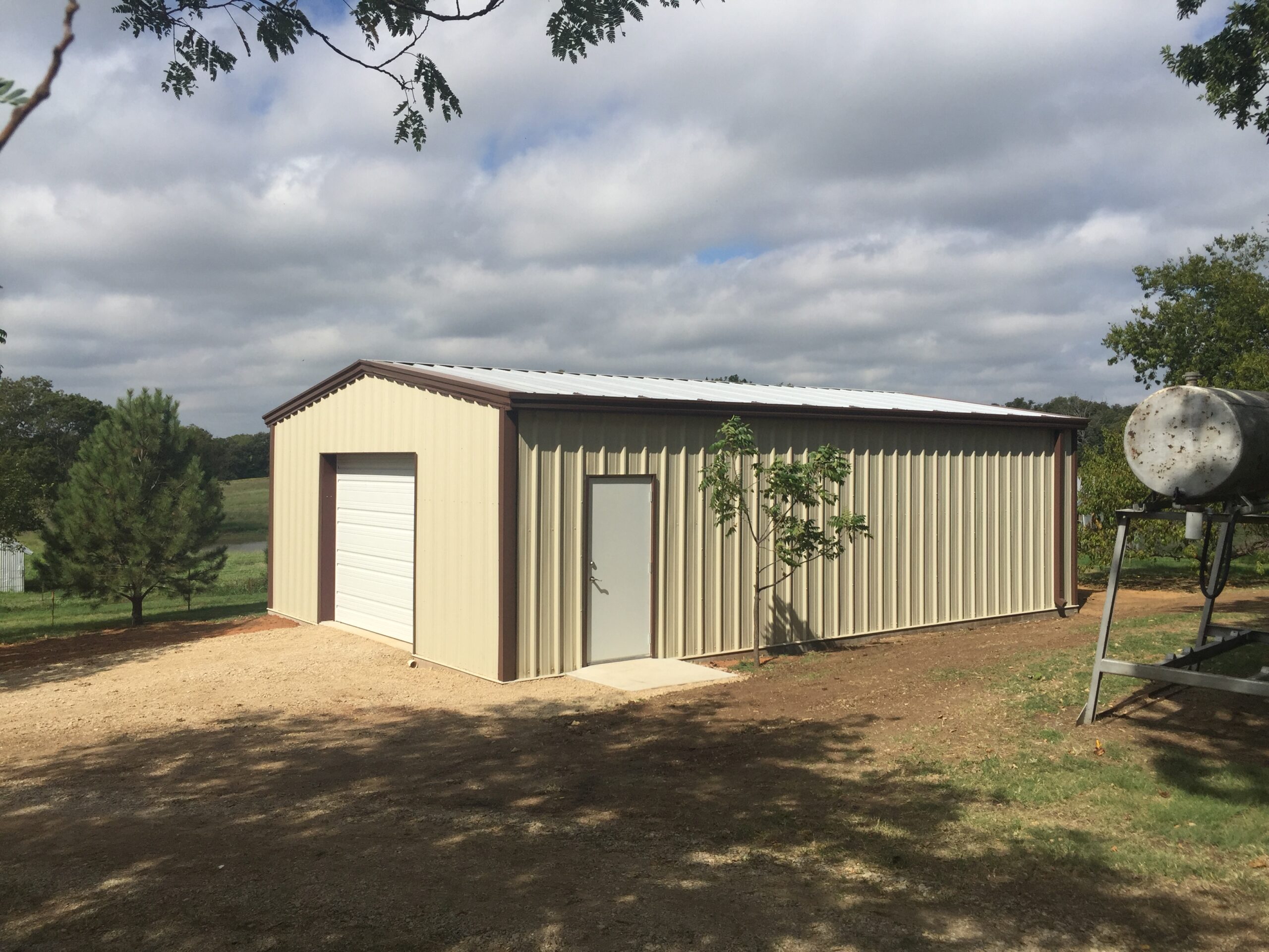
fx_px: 1063
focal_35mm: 29
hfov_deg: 61.7
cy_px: 476
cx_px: 634
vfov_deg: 48.2
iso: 32
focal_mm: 4.15
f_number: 2.2
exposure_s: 1/3968
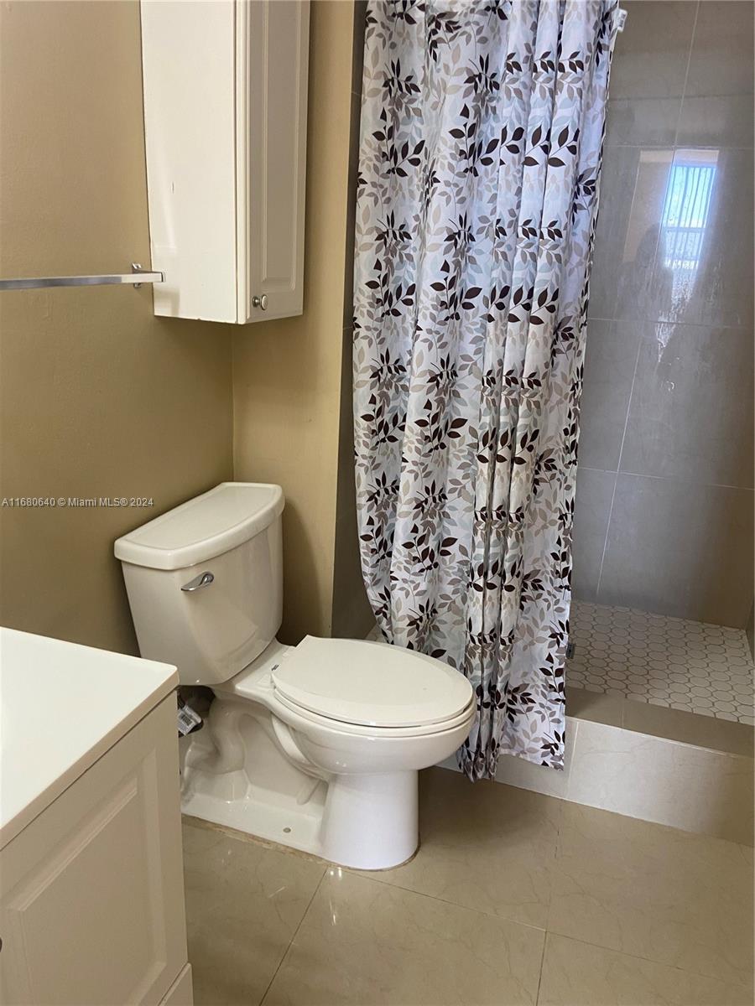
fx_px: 756
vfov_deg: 67.3
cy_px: 503
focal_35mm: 26
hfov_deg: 53.1
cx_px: 378
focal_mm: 4.25
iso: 80
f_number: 1.8
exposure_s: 1/60
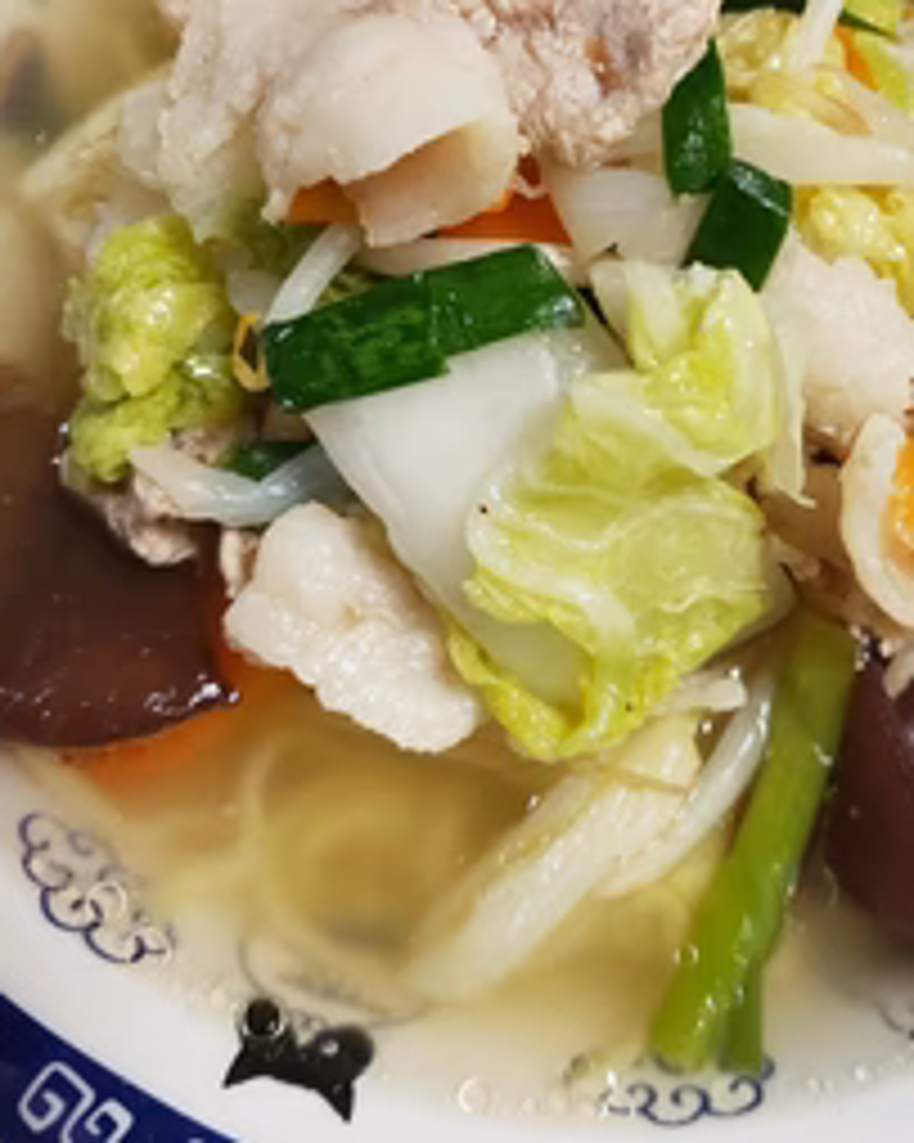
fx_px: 1353
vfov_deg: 45.6
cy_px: 468
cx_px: 653
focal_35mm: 40
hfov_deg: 36.7
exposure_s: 1/100
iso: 500
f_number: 1.5
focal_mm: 4.3
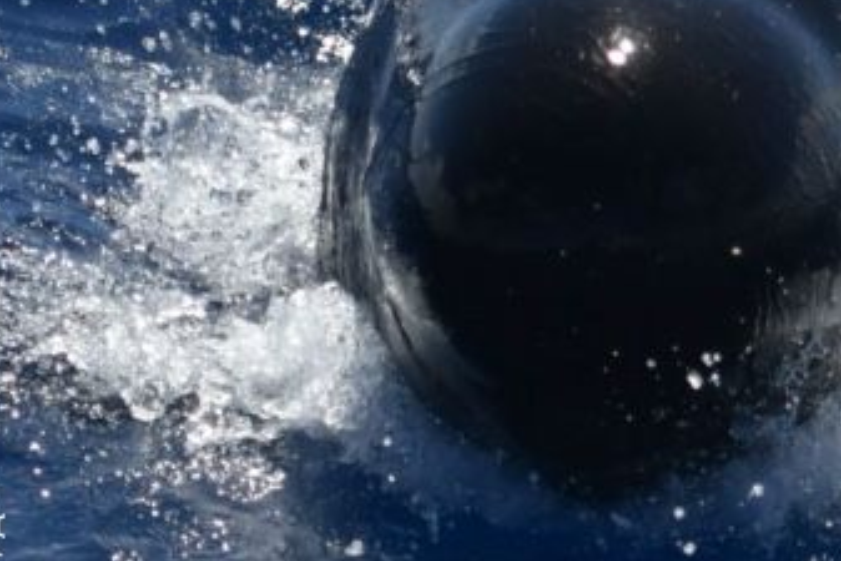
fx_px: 16639
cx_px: 644
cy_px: 34
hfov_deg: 2.9
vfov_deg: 1.9
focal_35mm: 712
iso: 560
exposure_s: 1/8000
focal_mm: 300
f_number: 5.6
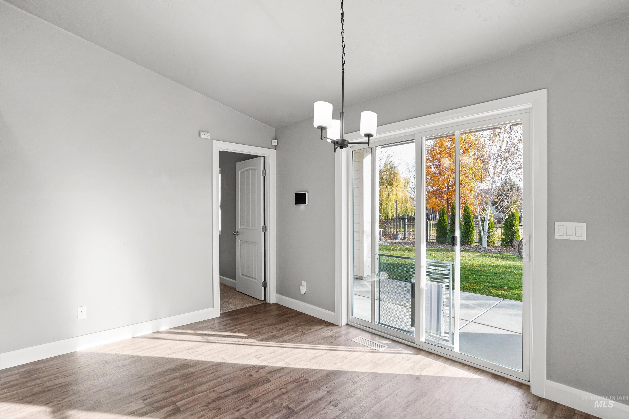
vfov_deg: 70.4
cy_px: 210
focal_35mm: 17
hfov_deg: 93.3
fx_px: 297
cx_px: 314
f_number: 8
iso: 500
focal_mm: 17
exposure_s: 1/30
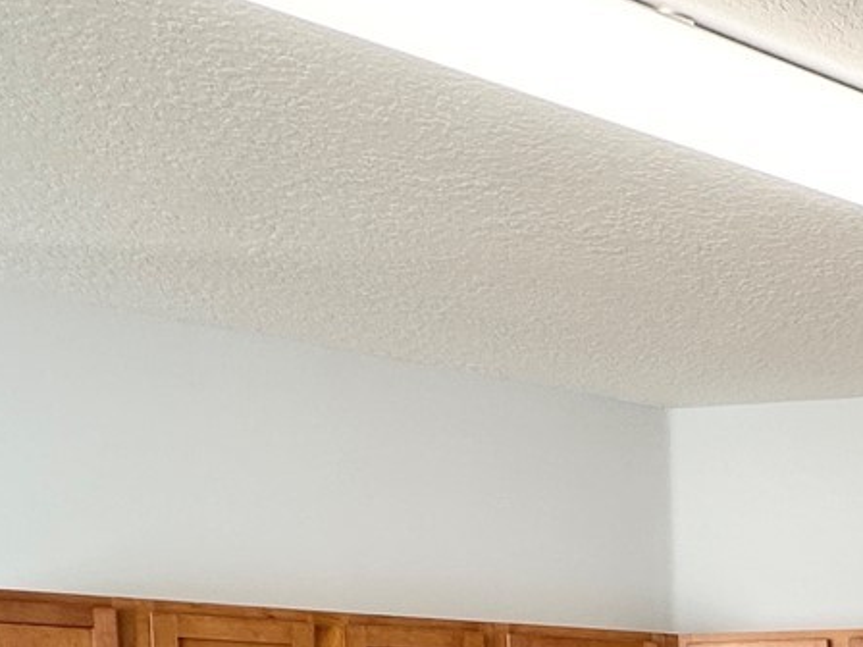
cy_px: 863
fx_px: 1247
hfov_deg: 33.4
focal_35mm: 50
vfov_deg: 24.9
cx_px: 944
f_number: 2.2
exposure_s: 1/120
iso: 100
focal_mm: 2.22
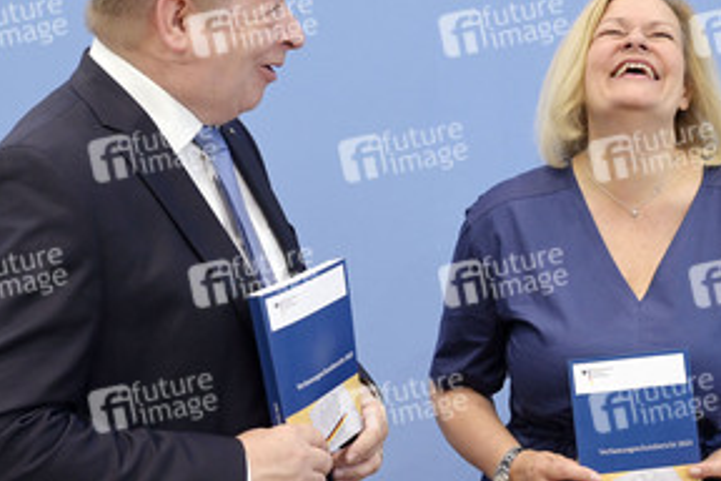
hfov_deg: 26.9
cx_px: 437
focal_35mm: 75
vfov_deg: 18.2
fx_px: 1502
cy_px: 215
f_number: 5
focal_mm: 48
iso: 3200
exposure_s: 1/500
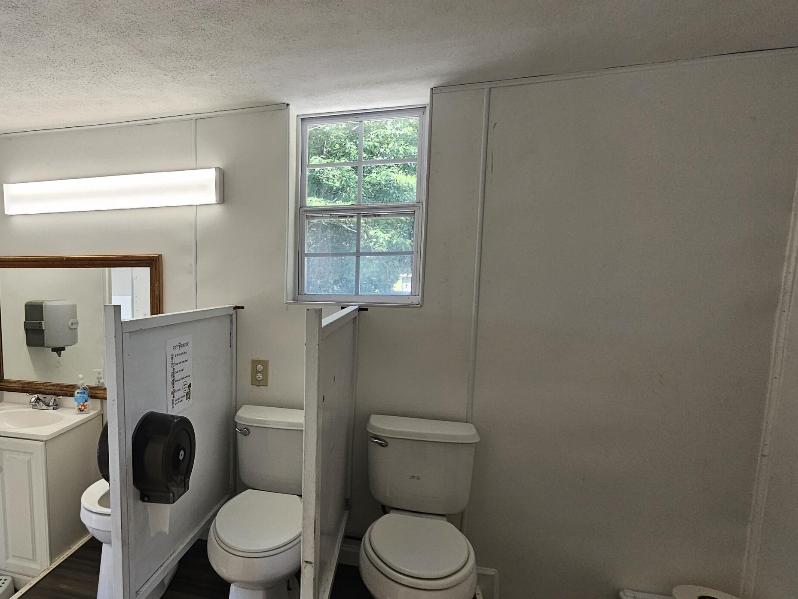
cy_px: 338
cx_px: 223
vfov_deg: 63.2
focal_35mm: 21
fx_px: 484
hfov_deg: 74.6
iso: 80
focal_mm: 2.2
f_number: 2.2
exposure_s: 1/120
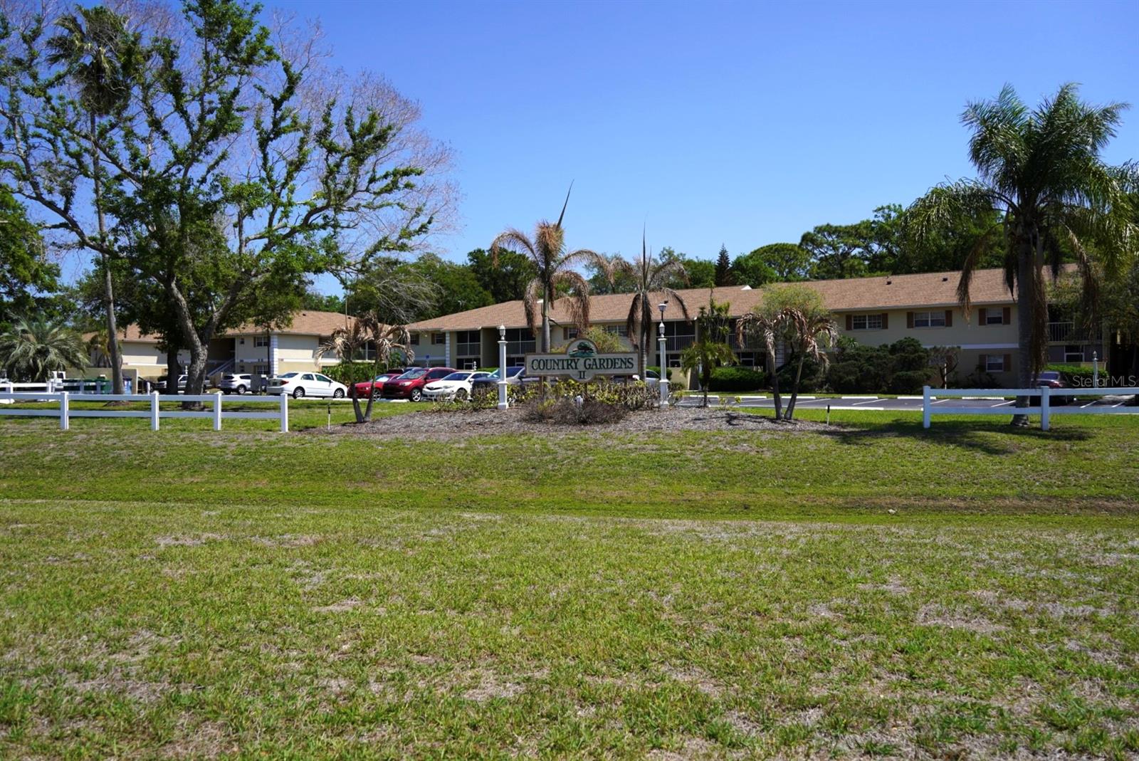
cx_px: 570
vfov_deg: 45.0
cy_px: 380
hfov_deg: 63.6
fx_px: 918
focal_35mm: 29
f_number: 5.6
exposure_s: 1/1000
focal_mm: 29
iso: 100
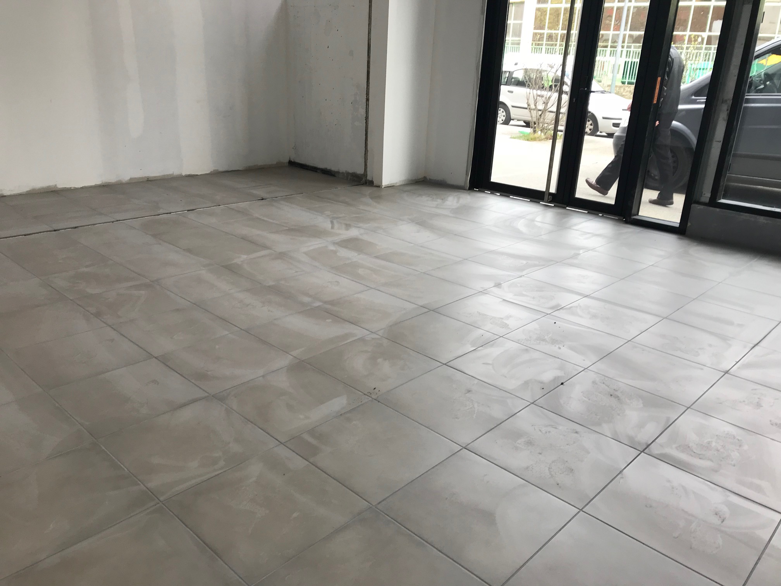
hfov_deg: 63.4
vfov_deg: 49.7
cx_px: 390
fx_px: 632
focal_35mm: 28
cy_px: 293
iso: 20
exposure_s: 1/128
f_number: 1.8
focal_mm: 3.99
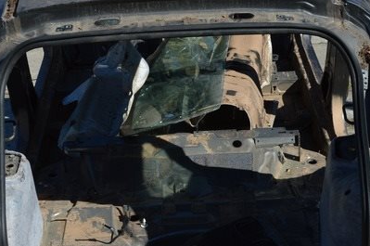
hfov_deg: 26.3
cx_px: 154
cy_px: 138
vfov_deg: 17.7
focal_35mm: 77
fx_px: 790
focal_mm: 20
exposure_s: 1/400
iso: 100
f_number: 8
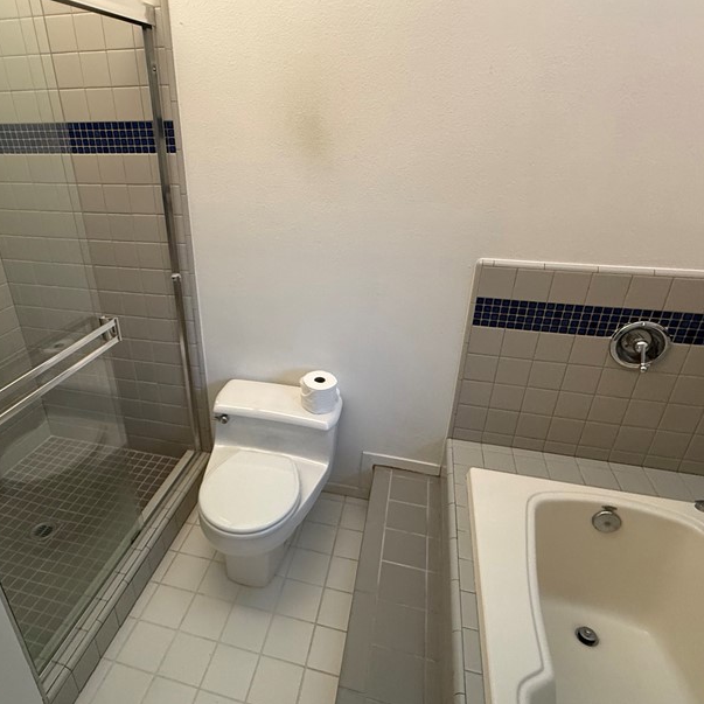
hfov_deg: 71.4
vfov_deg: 72.1
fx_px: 483
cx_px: 284
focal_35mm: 21
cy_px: 353
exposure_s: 1/120
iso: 320
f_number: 2.2
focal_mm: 2.22
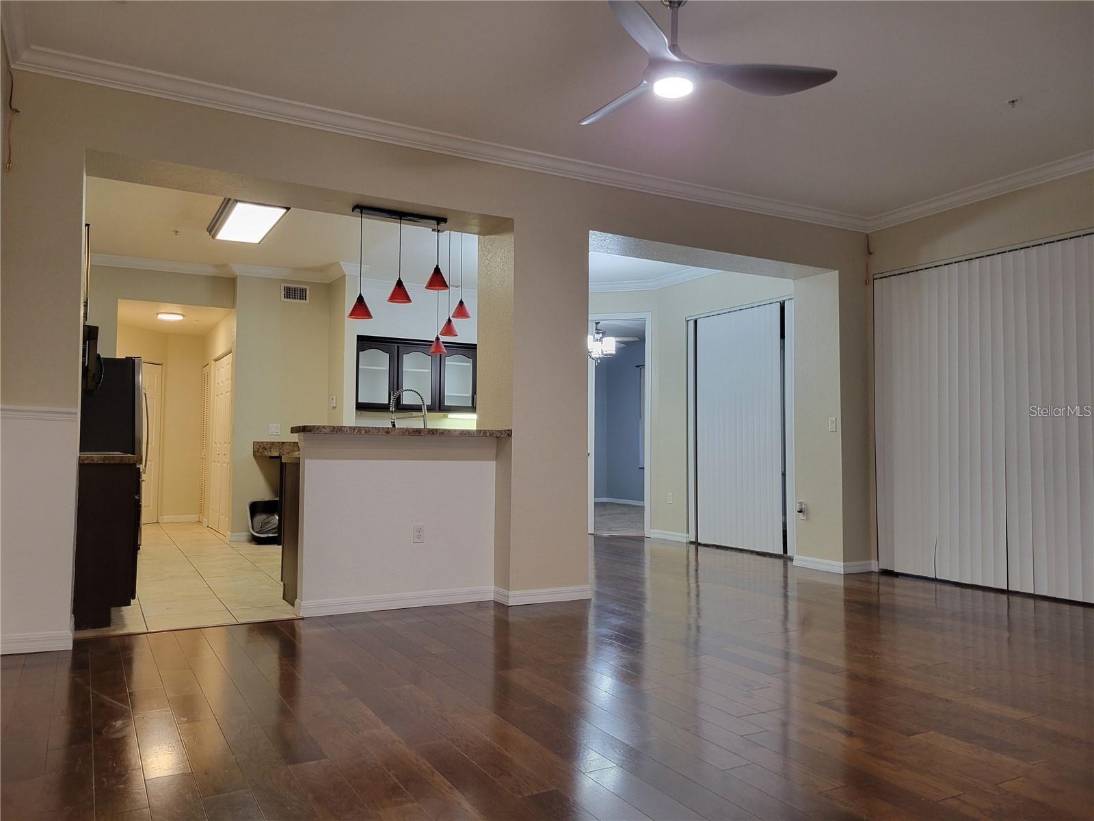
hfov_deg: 67.3
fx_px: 822
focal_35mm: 26
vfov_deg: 53.1
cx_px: 547
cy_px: 410
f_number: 1.8
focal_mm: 5.4
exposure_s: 1/40
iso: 160
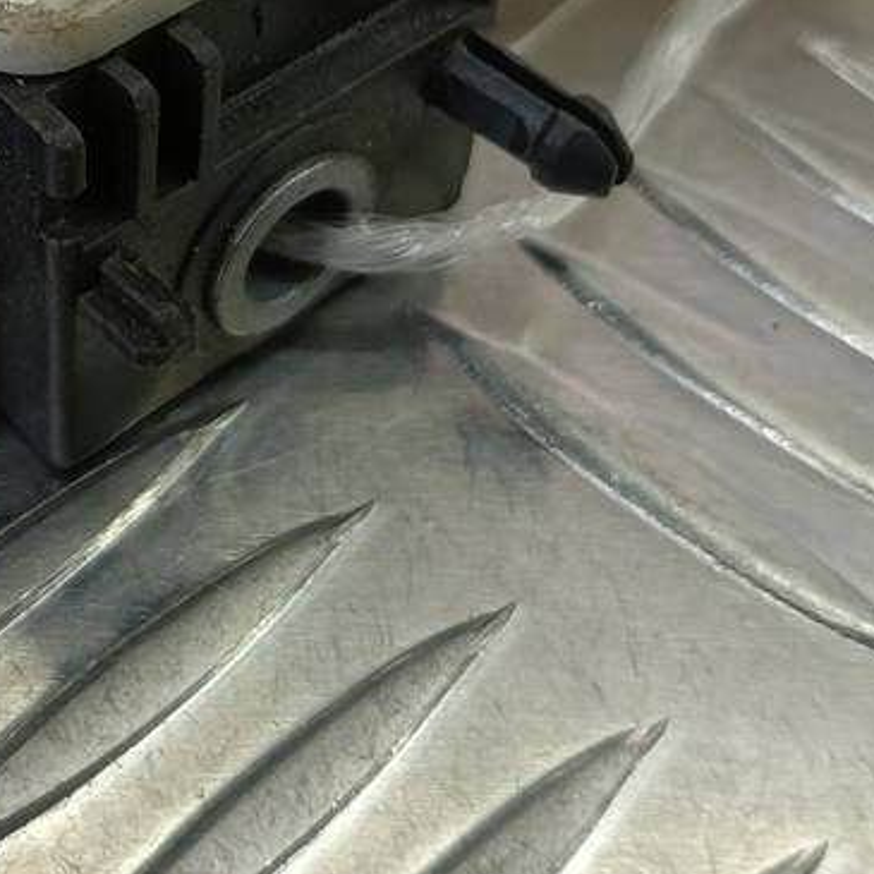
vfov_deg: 24.9
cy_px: 69
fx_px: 1914
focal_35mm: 67
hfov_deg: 24.6
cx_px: 7
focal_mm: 4.11
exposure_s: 1/50
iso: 79
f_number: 1.6
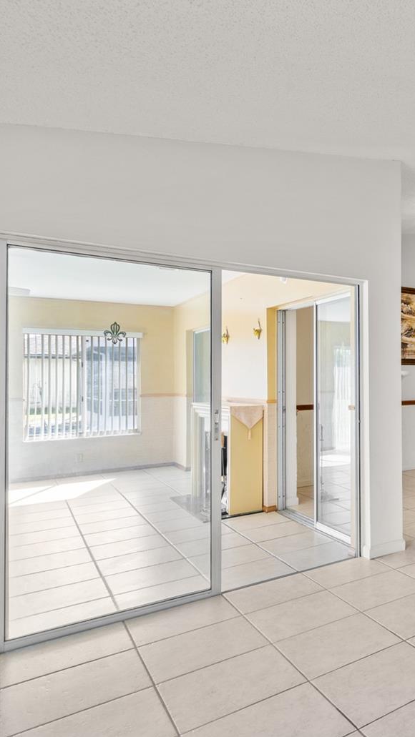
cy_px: 370
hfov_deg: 31.8
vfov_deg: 71.9
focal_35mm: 26
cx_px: 560
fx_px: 509
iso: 500
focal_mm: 16
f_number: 10
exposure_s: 1/13
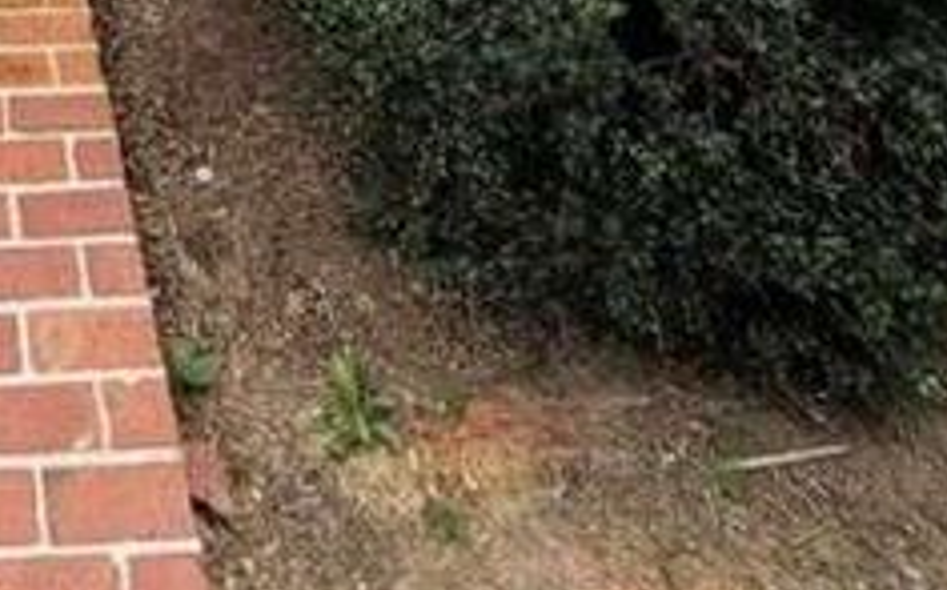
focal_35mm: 42
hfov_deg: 40.5
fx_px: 1083
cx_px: -28
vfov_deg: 17.6
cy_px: -668
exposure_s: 1/168
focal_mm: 2.22
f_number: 2.2
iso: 40
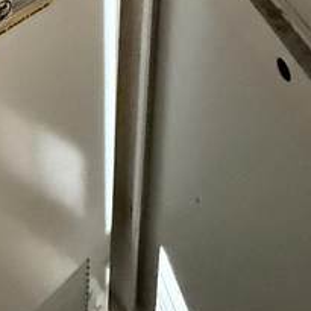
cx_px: -29
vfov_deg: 18.3
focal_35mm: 58
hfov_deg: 27.2
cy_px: -326
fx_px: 590
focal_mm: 2.22
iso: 2500
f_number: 2.2
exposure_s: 1/20
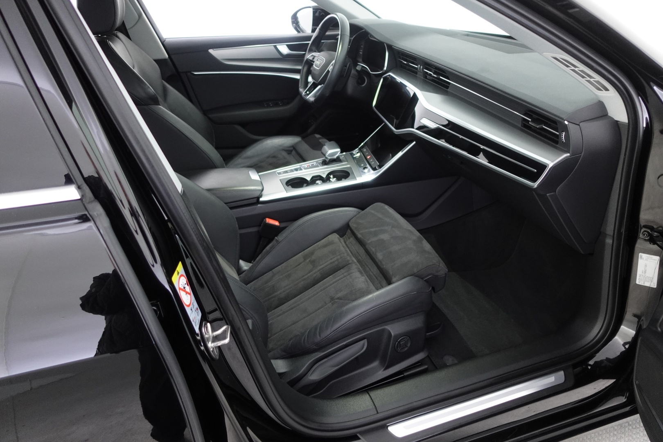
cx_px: 332
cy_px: 221
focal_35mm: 24
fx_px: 442
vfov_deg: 53.1
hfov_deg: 73.7
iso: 800
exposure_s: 1/25
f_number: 1.8
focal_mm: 9.4
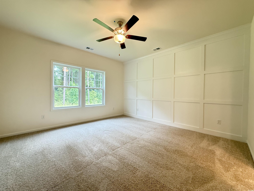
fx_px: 103
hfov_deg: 102.1
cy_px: 96
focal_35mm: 14
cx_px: 127
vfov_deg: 85.7
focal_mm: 2.22
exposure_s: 1/60
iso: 320
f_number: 2.2
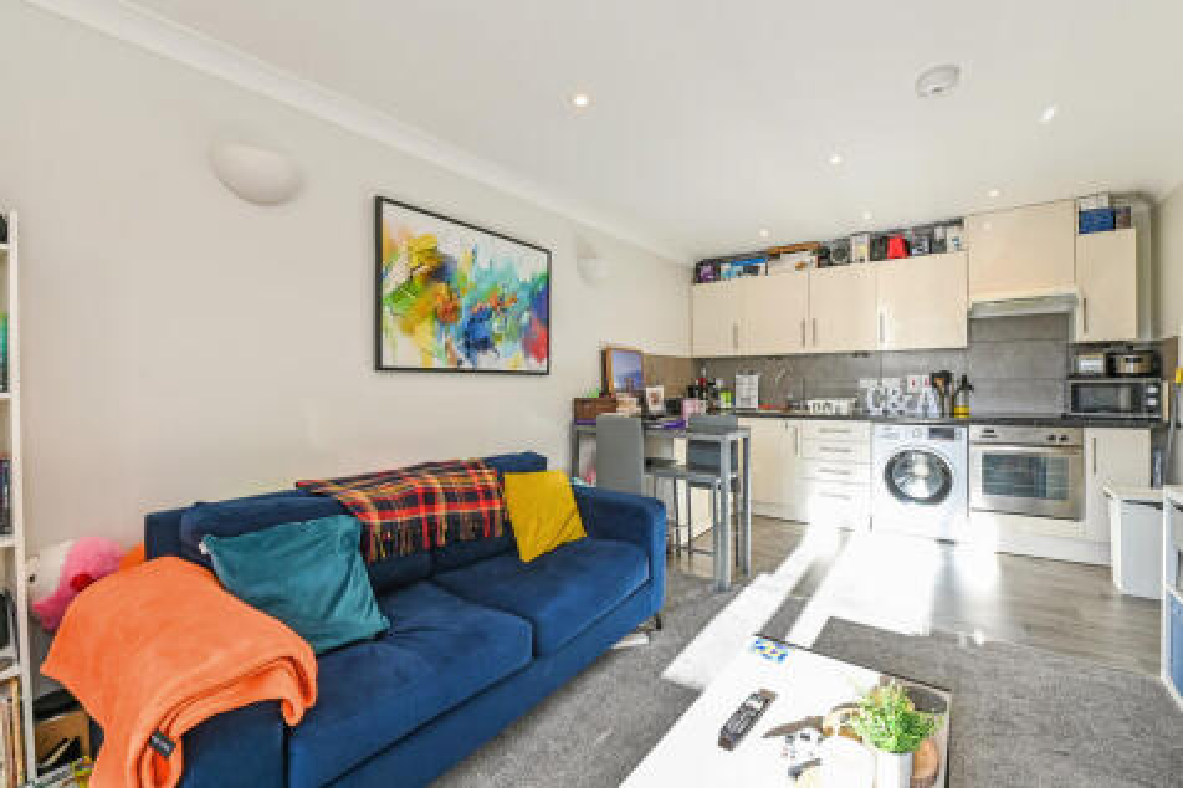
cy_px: 394
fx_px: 460
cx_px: 592
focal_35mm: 14
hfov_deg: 104.3
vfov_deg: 81.2
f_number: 8
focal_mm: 14
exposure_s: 1/30
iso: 250
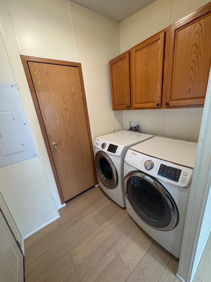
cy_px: 141
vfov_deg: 102.1
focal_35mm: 14
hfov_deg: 85.7
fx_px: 114
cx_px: 106
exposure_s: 1/60
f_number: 2.2
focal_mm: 2.22
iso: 250
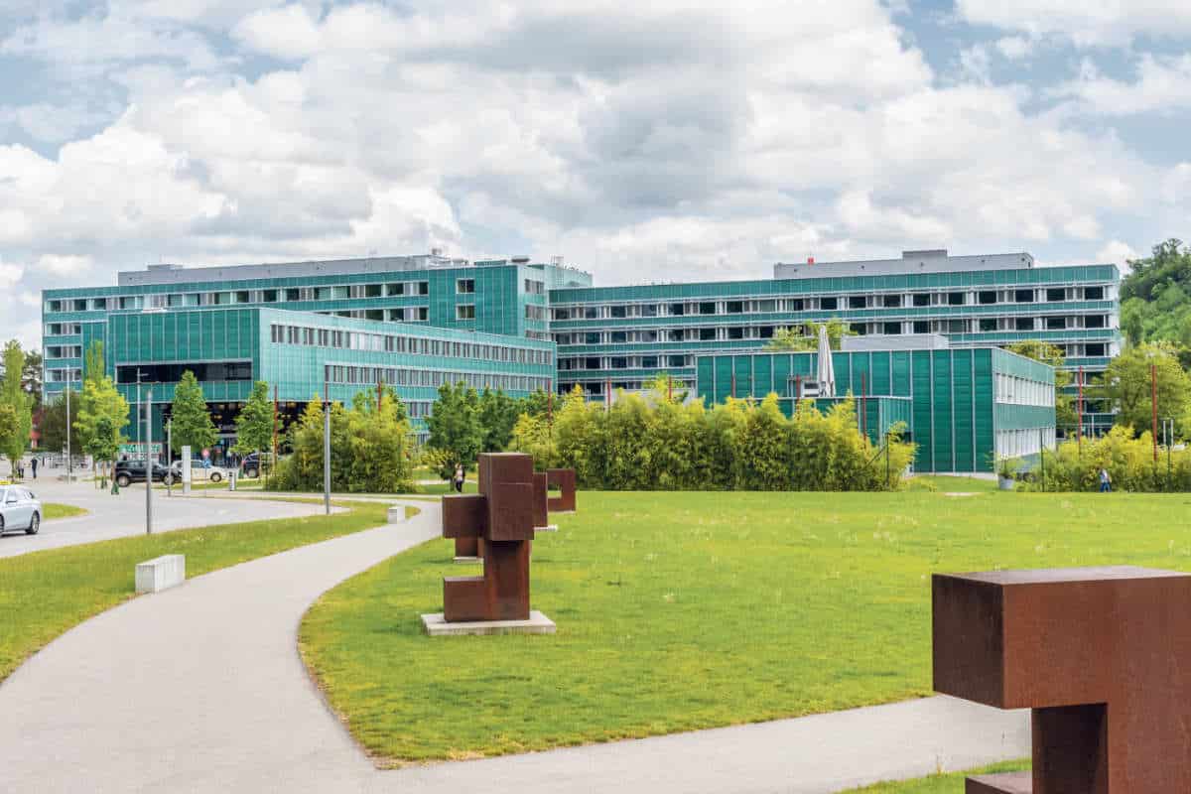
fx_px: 1588
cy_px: 397
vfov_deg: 28.1
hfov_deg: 41.1
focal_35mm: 48
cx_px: 596
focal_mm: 32
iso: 400
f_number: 9
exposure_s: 1/500
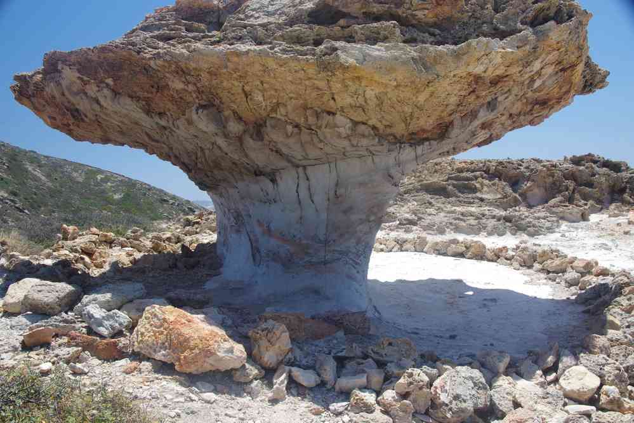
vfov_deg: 40.0
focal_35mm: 33
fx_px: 581
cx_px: 317
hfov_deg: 57.2
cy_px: 212
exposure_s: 1/60
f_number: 11
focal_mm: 21.9
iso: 200
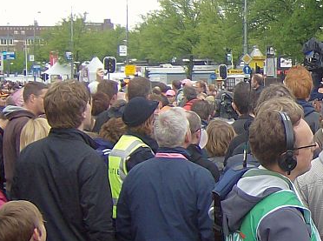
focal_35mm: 99
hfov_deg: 18.3
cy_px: 77
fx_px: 921
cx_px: 437
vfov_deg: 14.8
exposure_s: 1/90.8
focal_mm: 6
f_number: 2.8
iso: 100
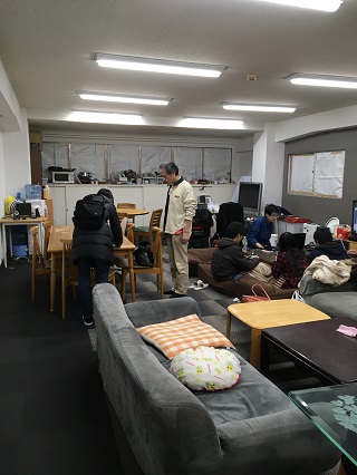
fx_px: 398
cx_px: 178
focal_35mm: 29
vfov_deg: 61.6
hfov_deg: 48.3
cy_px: 238
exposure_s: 1/30
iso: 40
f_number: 2.2
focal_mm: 4.15
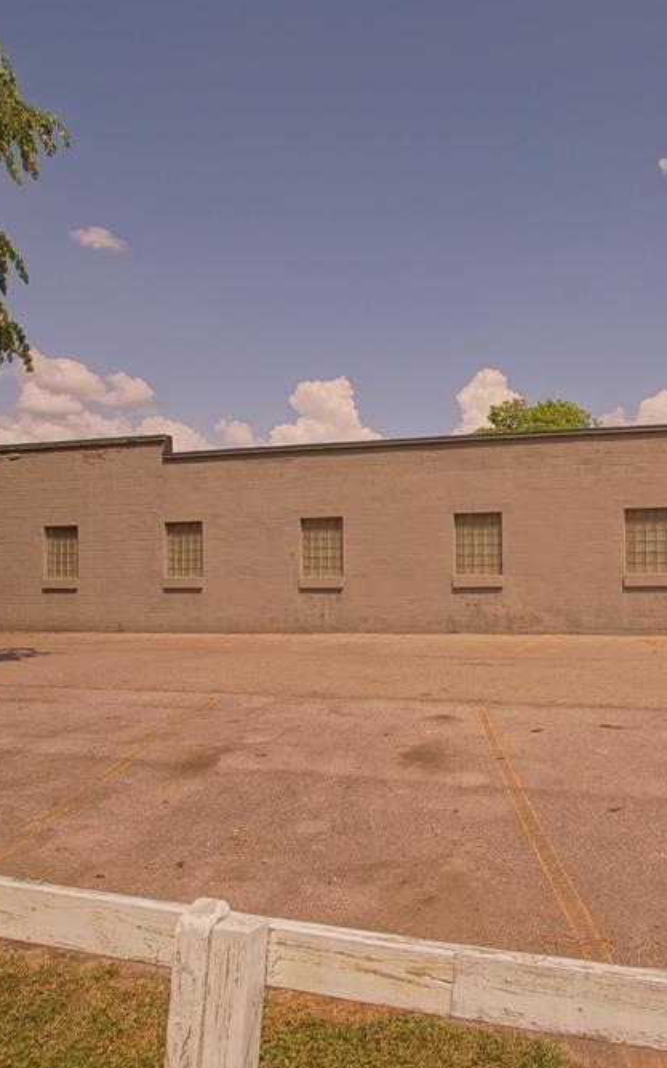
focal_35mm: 26
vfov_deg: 70.9
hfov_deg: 44.7
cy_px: 537
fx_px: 750
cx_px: 566
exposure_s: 1/320
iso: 100
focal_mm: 11
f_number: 9
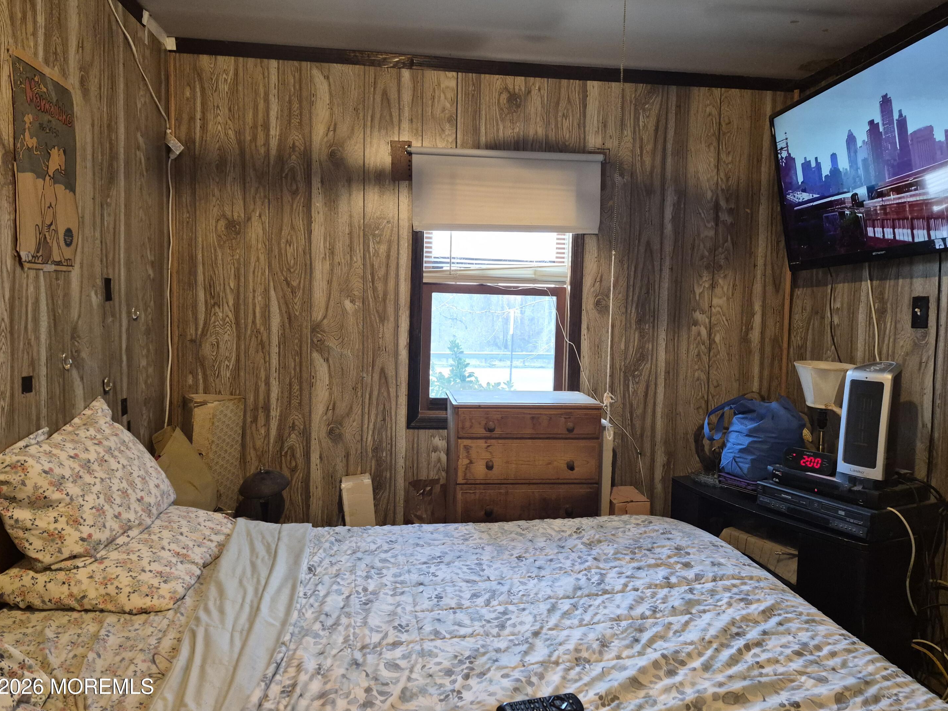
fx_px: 657
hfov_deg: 71.6
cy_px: 350
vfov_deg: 56.8
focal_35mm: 24
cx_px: 475
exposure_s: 1/120
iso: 800
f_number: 1.8
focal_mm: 5.4
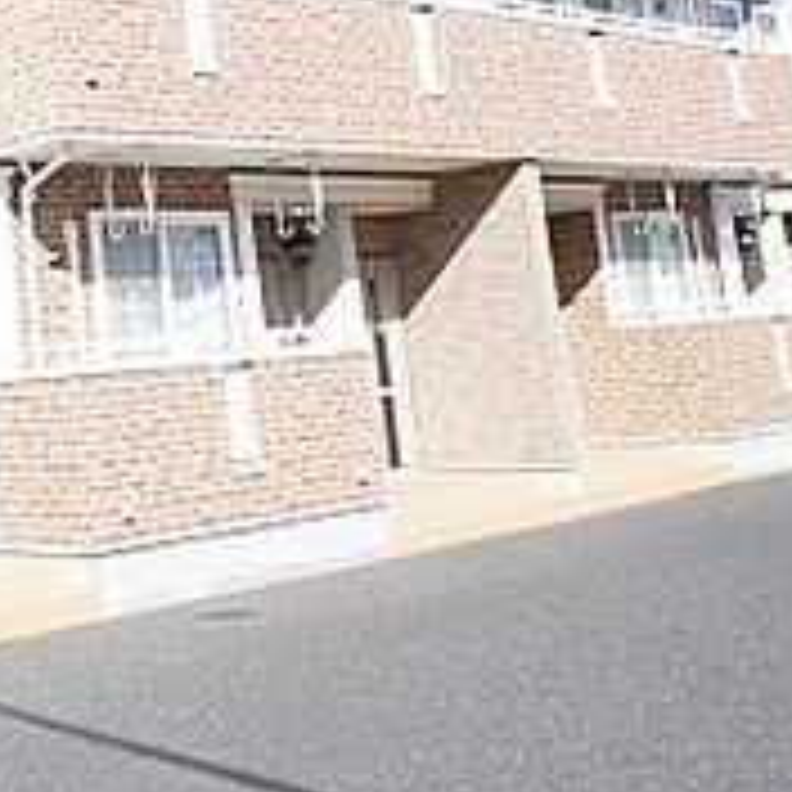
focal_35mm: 59
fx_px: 1527
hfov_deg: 27.2
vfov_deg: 28.1
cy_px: 94
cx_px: -32
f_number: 6.3
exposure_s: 1/500
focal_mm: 16
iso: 200
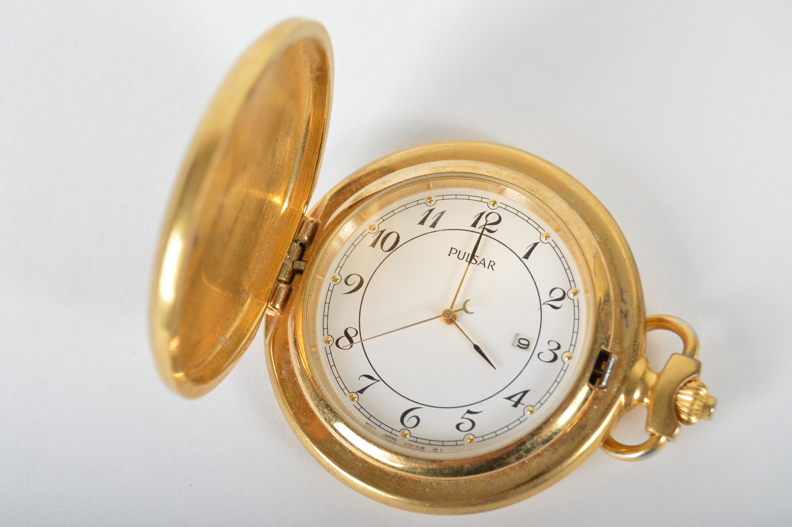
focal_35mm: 82
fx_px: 1813
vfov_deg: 16.5
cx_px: 396
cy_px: 264
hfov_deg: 24.6
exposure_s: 1/160
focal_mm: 55
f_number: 9
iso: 400
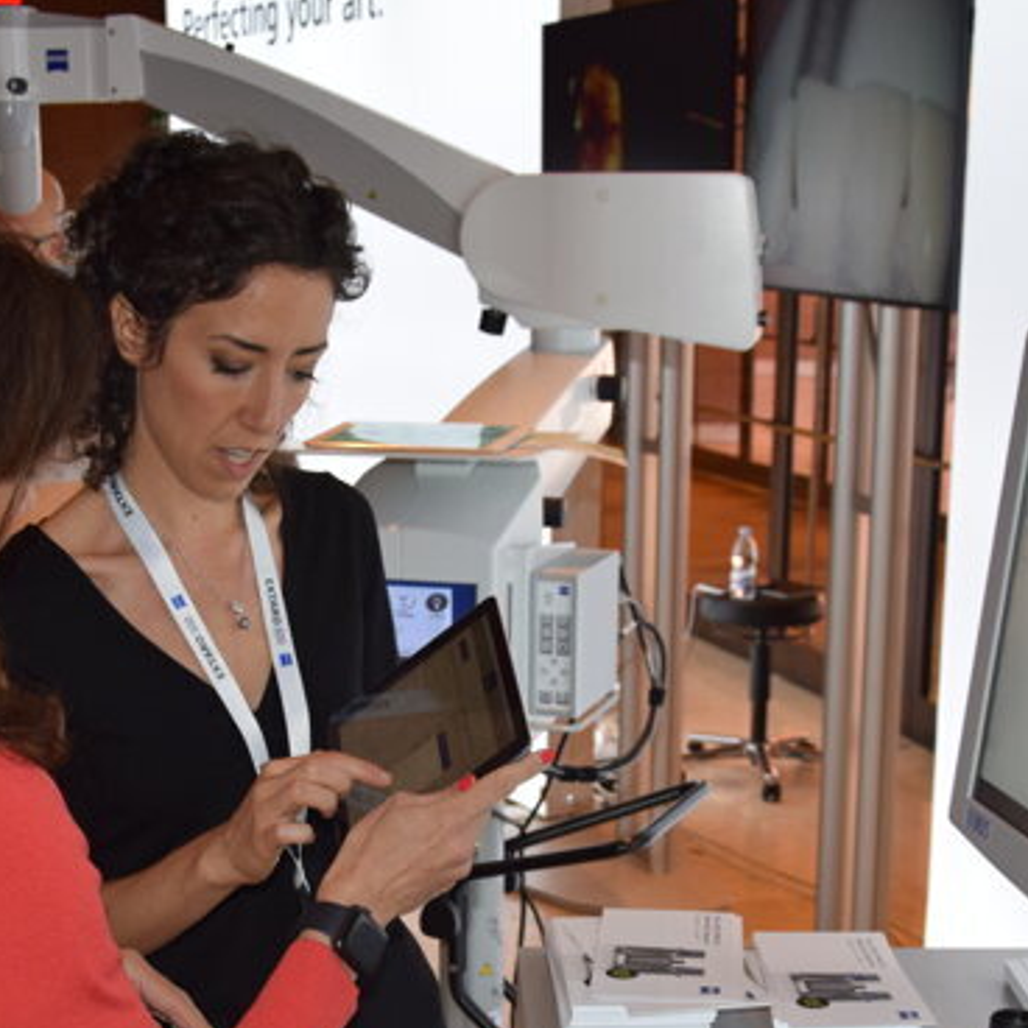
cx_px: 522
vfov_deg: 23.7
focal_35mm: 72
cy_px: 781
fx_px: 2419
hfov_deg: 24.0
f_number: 5
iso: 800
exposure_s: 1/100
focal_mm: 24
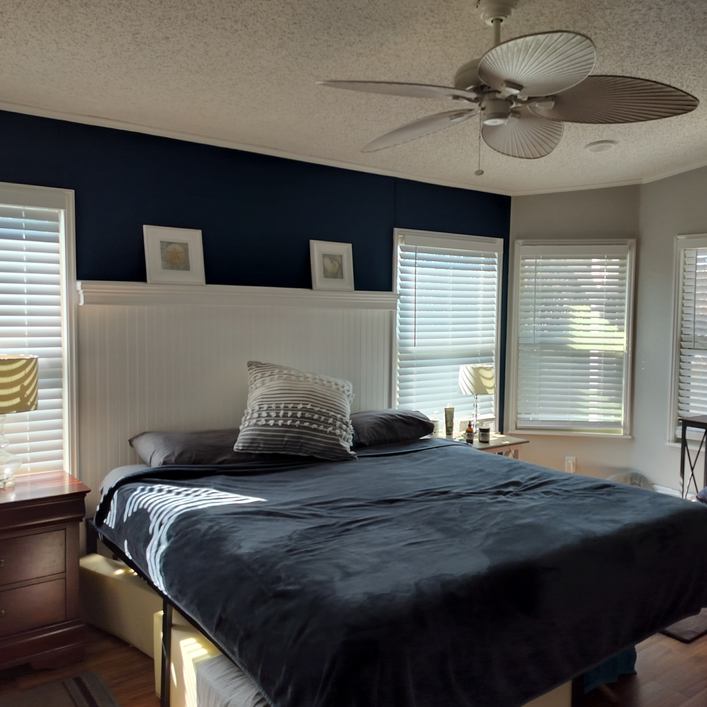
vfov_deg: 55.6
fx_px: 670
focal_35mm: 29
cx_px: 388
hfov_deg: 55.5
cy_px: 354
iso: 100
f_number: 1.7
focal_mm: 5.24
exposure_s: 1/60
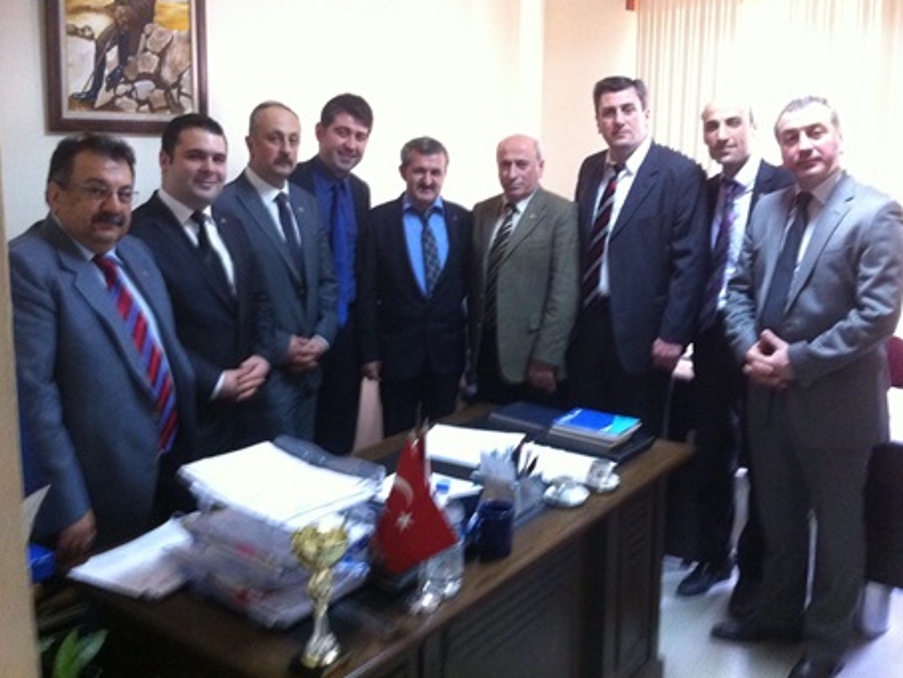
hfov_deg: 49.0
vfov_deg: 37.7
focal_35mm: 38
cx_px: 464
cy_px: 317
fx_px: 992
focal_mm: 3.85
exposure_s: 1/15
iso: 400
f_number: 2.8
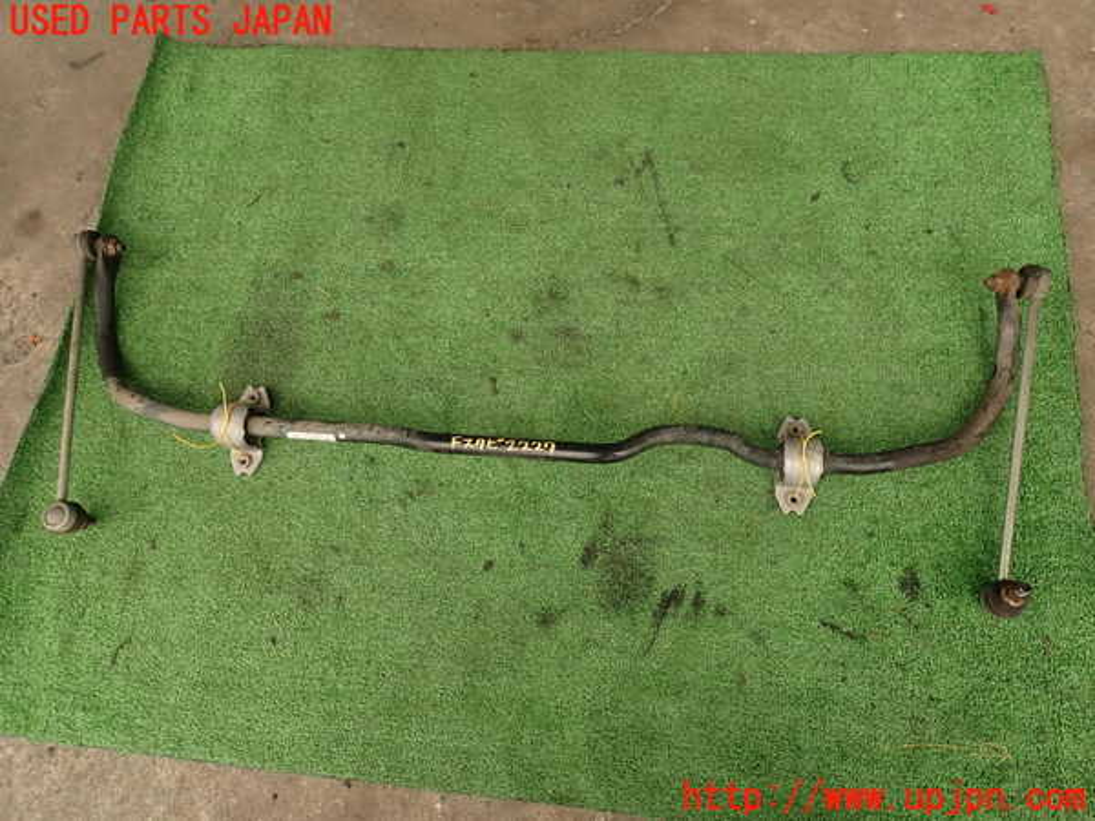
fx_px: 791
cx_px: 548
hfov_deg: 69.4
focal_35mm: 25
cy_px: 410
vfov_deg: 54.9
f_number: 2.8
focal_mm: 4.5
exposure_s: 1/60
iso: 100
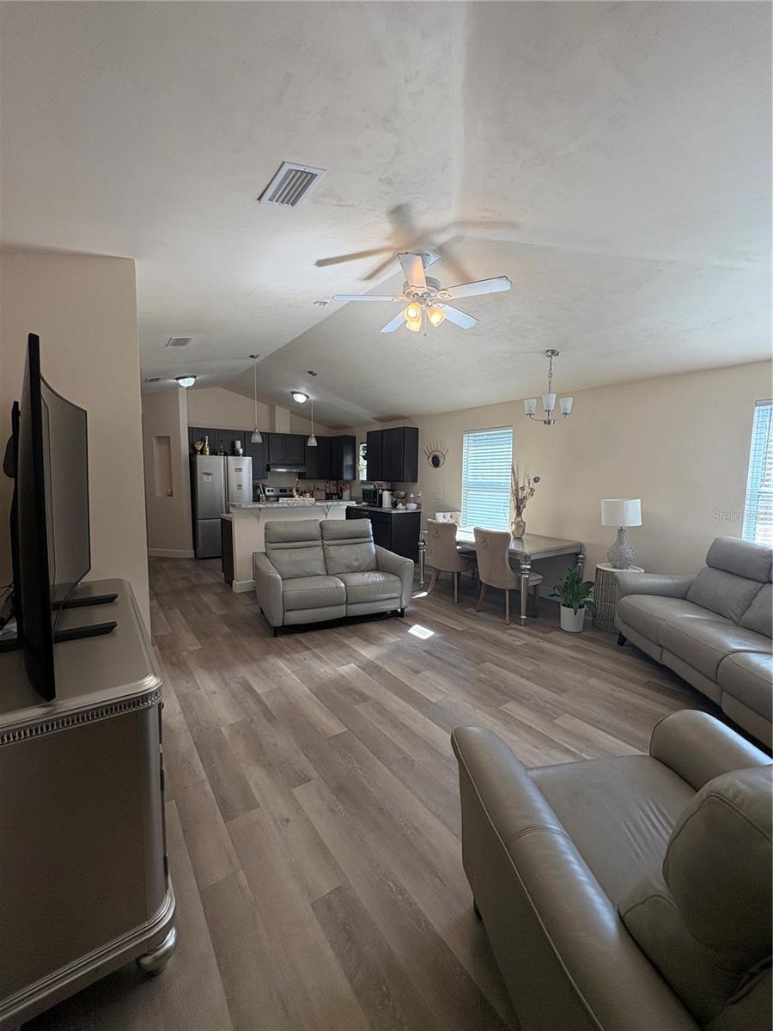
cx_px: 386
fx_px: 417
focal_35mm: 14
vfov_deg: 102.1
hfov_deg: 85.7
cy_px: 516
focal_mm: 2.22
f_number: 2.2
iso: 125
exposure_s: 1/123
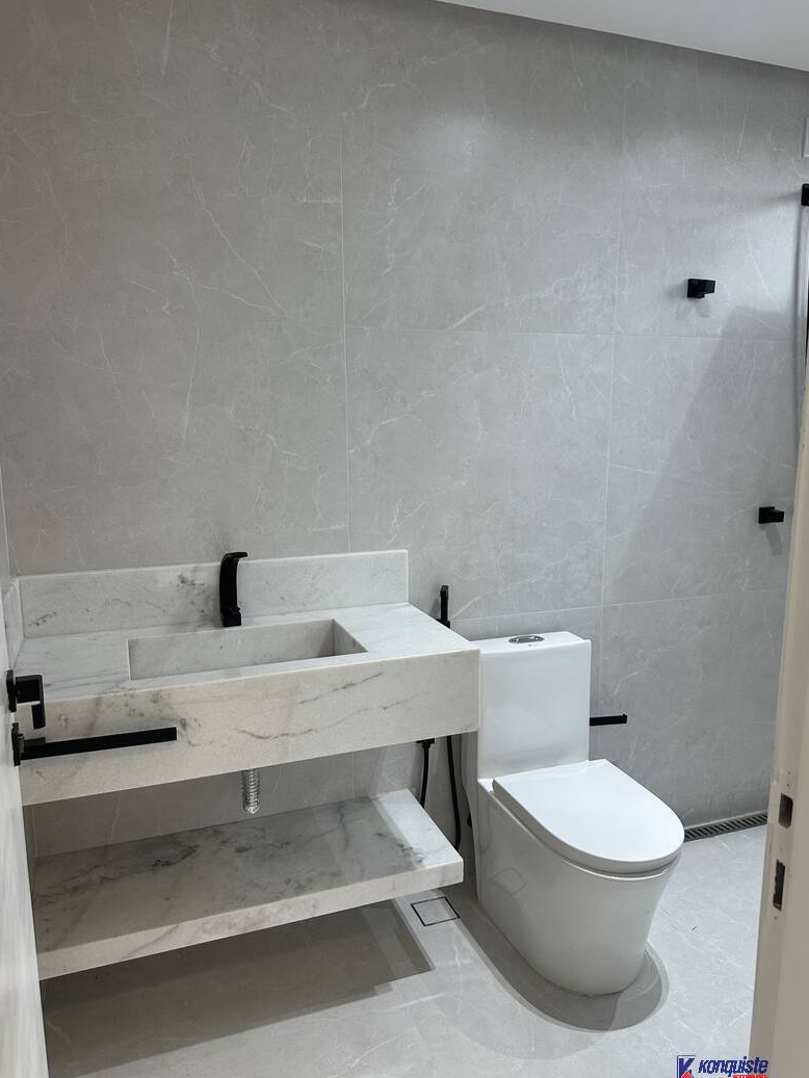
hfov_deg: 54.9
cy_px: 547
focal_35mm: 25
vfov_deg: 69.4
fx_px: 779
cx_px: 417
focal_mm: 6.86
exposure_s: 1/120
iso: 125
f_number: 1.78
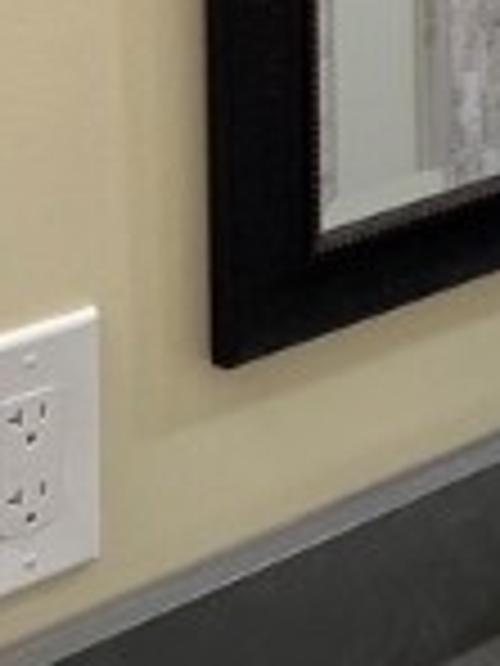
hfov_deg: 10.2
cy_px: -378
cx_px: 955
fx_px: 2600
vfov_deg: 13.6
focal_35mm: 135
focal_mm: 5.7
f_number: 1.5
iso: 64
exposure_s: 1/120
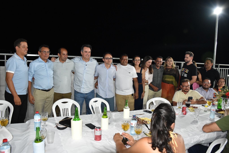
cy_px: 76
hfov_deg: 67.4
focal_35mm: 27
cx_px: 114
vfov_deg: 47.9
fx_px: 172
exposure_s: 1/100
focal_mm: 18
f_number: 4
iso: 2000
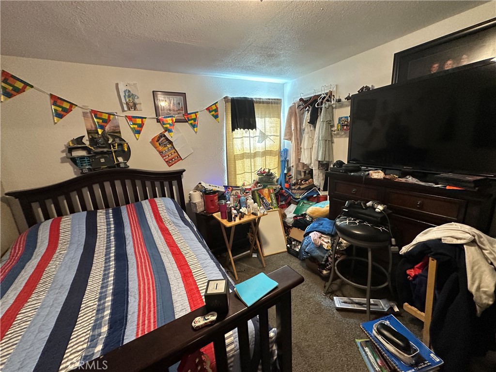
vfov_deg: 85.7
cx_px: 248
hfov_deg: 102.1
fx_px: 201
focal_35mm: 14
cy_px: 186
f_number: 2.2
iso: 400
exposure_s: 1/60
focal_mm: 2.22
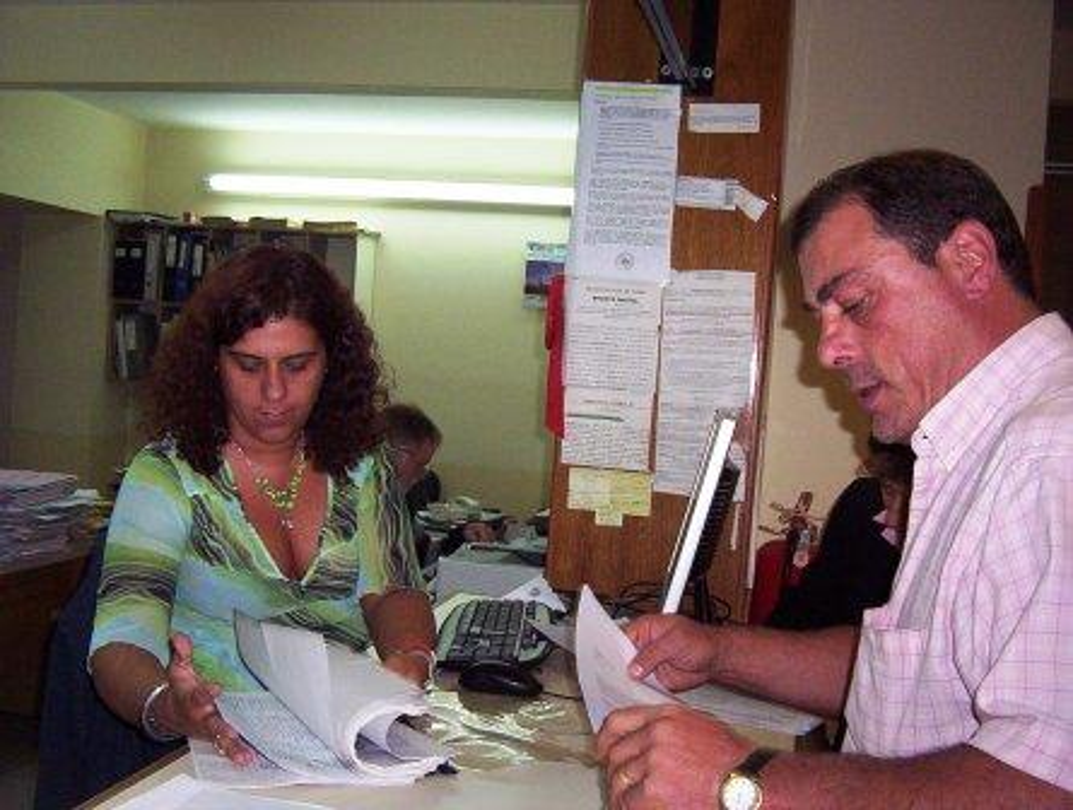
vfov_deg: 37.0
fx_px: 1212
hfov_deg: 47.8
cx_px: 536
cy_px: 405
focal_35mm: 39
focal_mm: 5.26
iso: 140
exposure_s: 1/60
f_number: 3.84
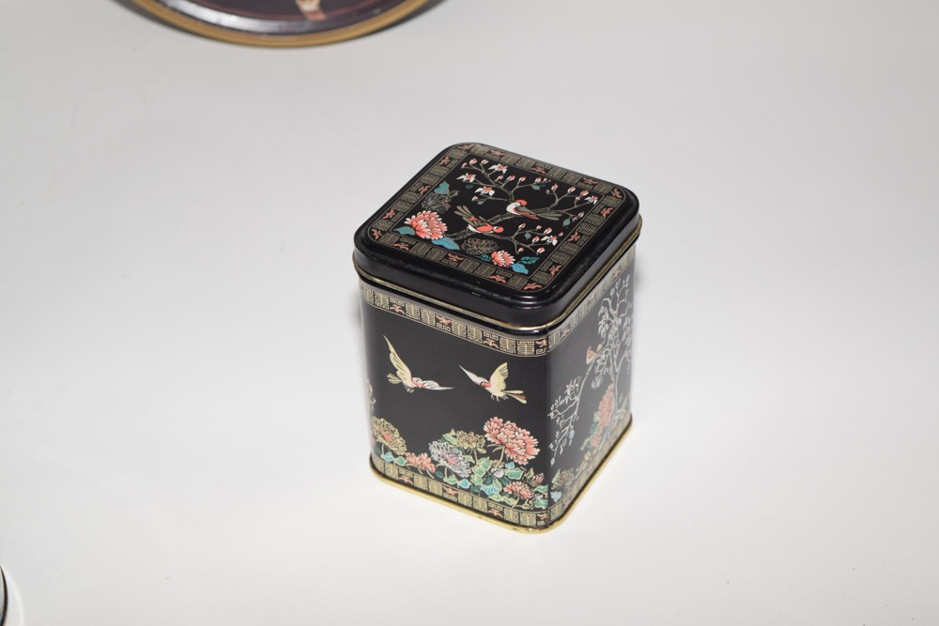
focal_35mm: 82
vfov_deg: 16.6
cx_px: 470
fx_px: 2152
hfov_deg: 24.6
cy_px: 313
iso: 560
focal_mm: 55
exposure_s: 1/60
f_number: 5.6
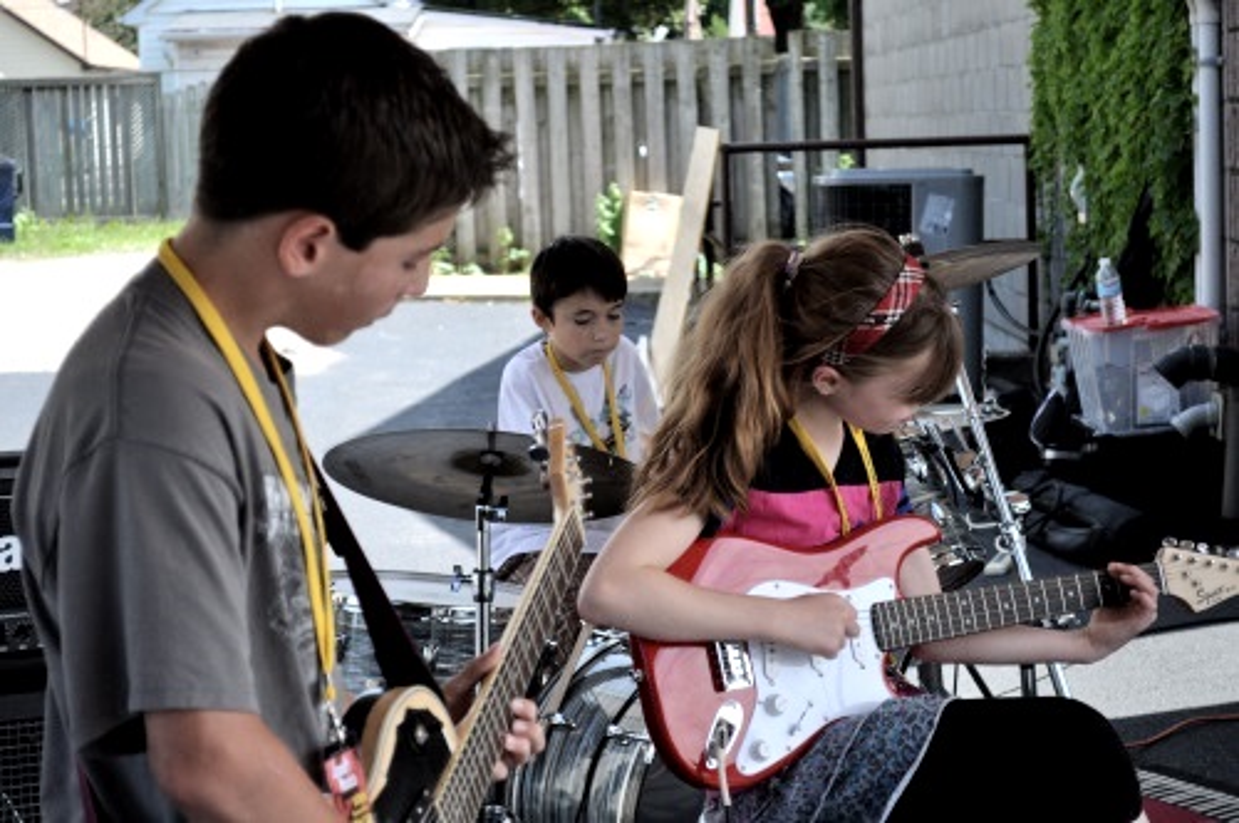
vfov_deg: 16.5
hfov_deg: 24.6
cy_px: 412
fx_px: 2836
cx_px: 620
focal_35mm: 82
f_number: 5.6
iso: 360
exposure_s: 1/500
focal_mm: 55
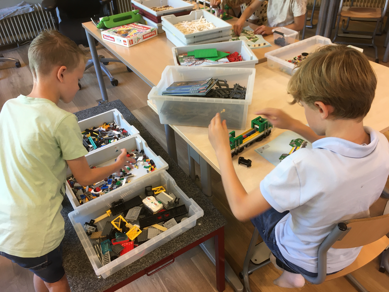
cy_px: 146
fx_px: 326
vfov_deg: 48.2
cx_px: 194
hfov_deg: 61.7
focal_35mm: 29
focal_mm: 4.15
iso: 80
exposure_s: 1/33
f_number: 2.2
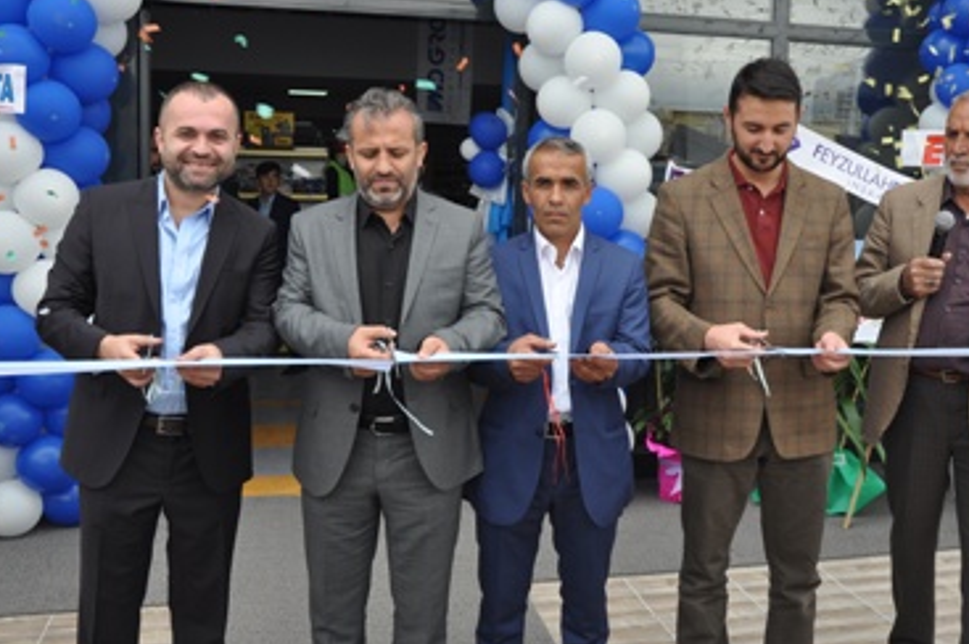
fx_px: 1183
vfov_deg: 30.4
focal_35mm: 44
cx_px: 554
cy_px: 288
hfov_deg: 44.4
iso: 200
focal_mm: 24
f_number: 6.3
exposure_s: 1/160
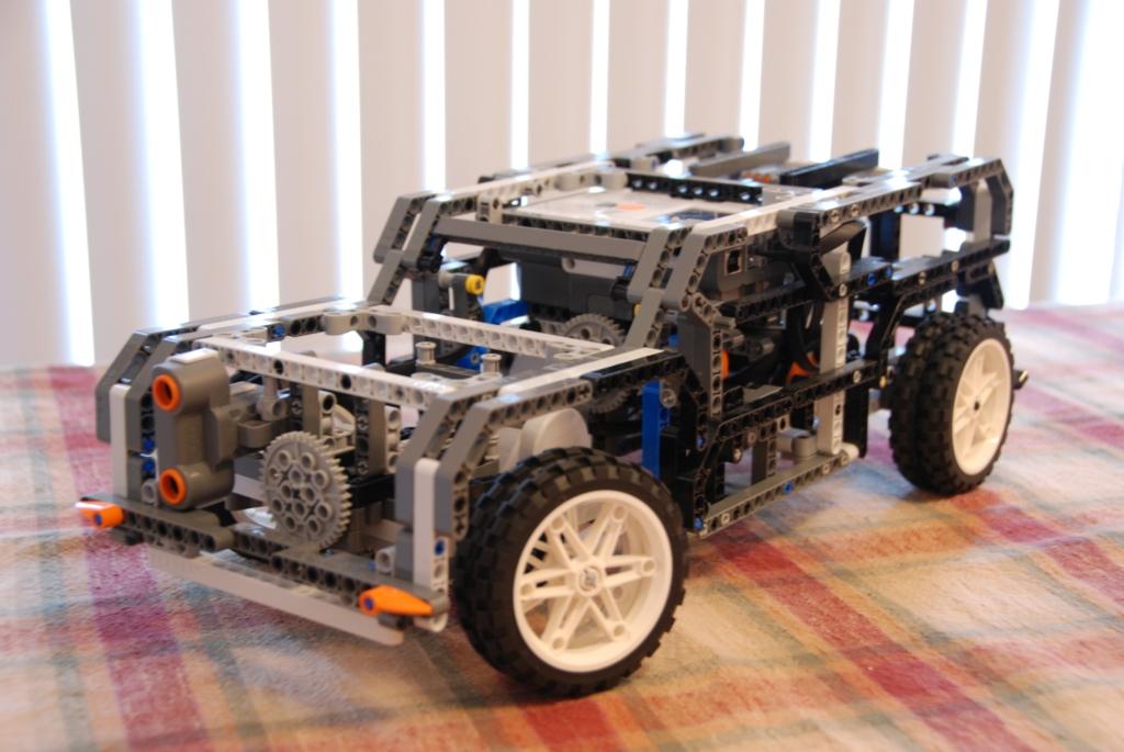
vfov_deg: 23.8
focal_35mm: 57
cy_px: 376
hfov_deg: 35.0
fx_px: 1781
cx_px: 562
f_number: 4.5
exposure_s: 1/5
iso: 400
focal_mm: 38
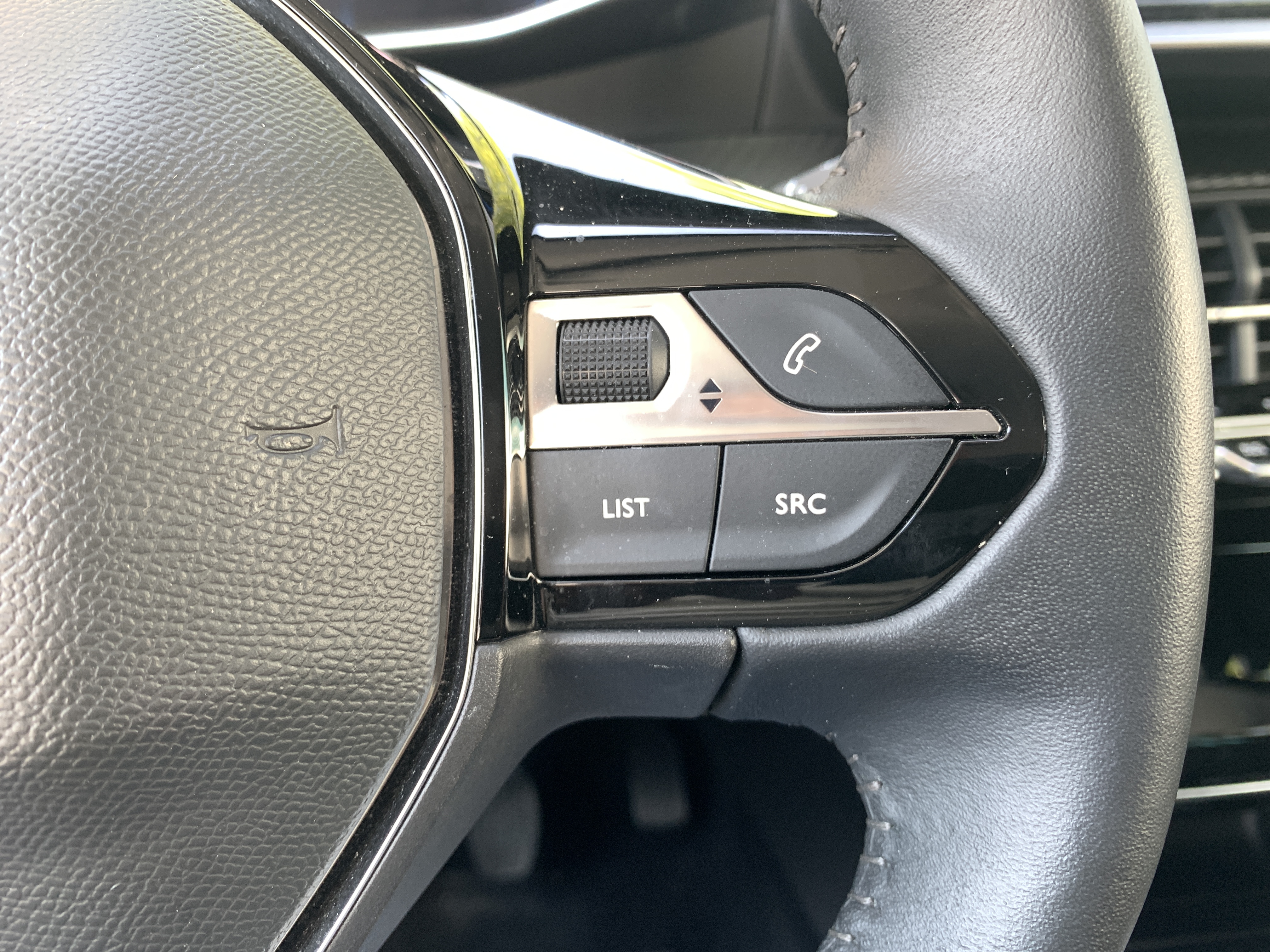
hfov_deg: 67.3
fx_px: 954
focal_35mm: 26
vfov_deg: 53.1
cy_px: 476
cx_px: 635
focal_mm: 4.25
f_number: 1.8
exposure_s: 1/64
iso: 100
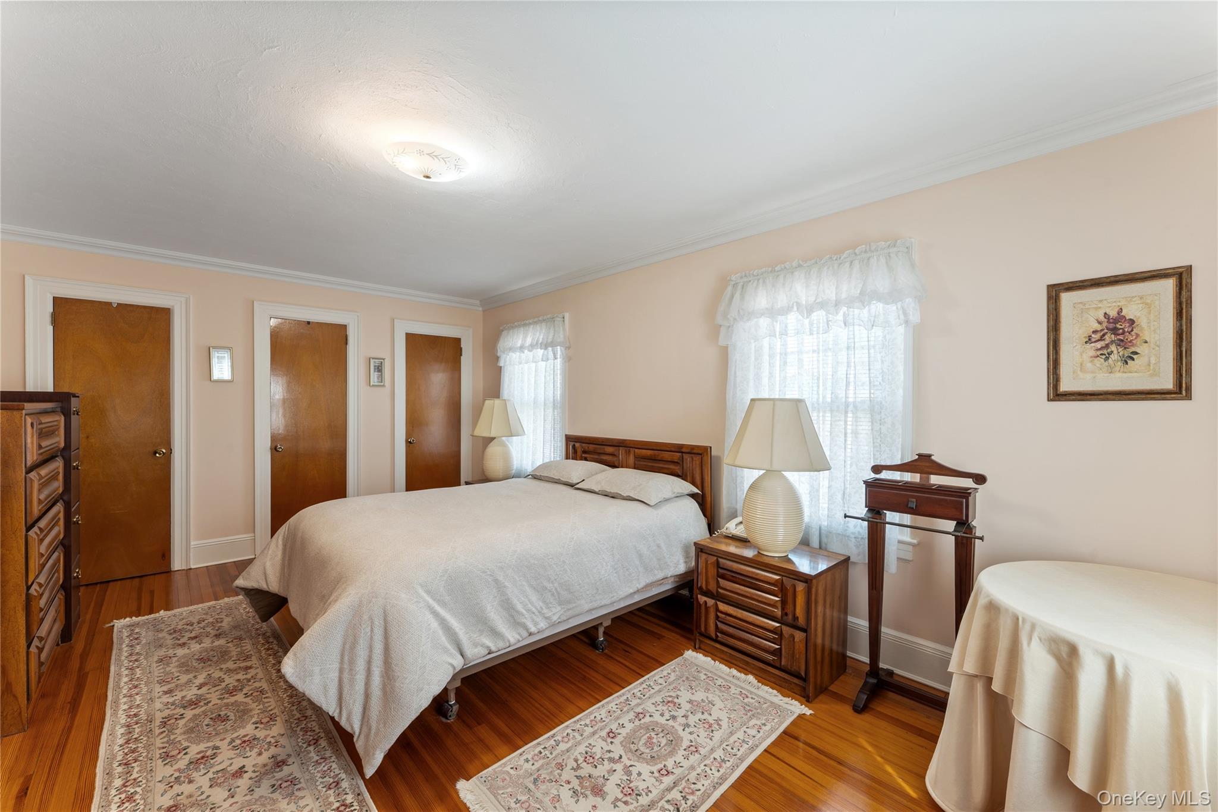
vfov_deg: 81.2
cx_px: 609
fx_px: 474
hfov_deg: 104.3
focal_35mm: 14
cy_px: 406
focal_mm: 14
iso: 100
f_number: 11
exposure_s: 4
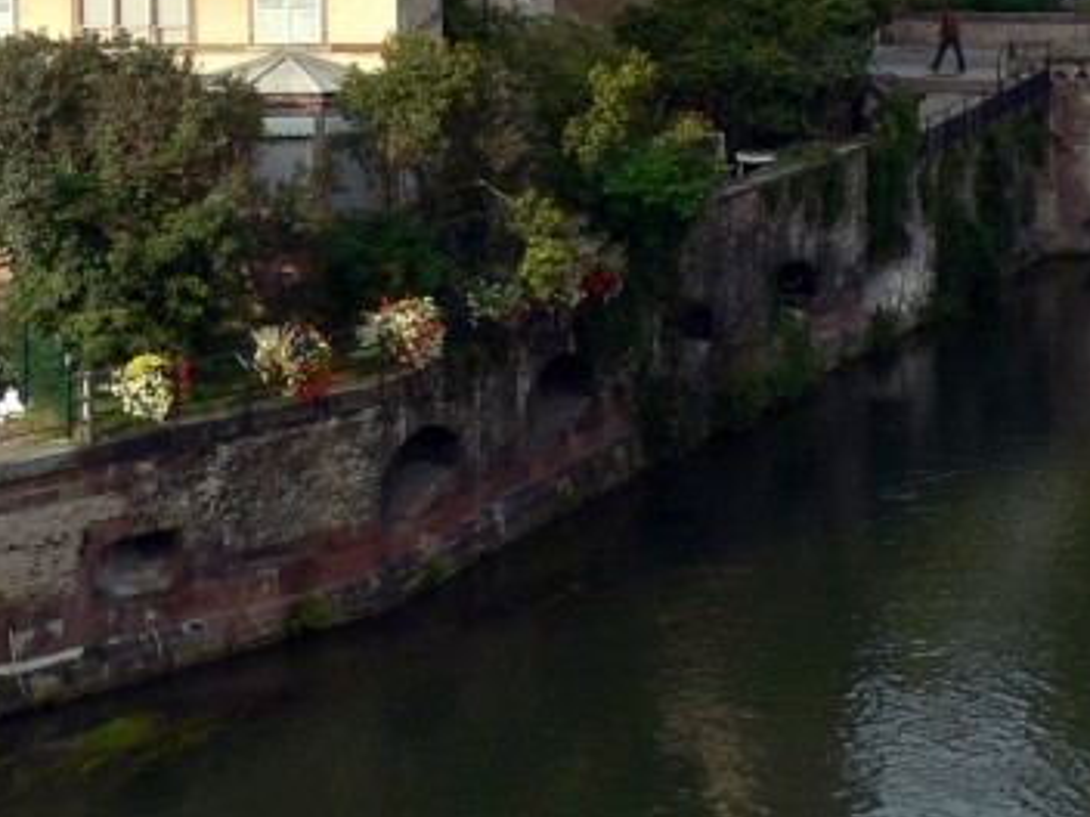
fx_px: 4219
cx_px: 678
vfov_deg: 10.9
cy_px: -124
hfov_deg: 14.7
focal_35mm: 134
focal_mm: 7.7
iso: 80
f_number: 4
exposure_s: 1/200
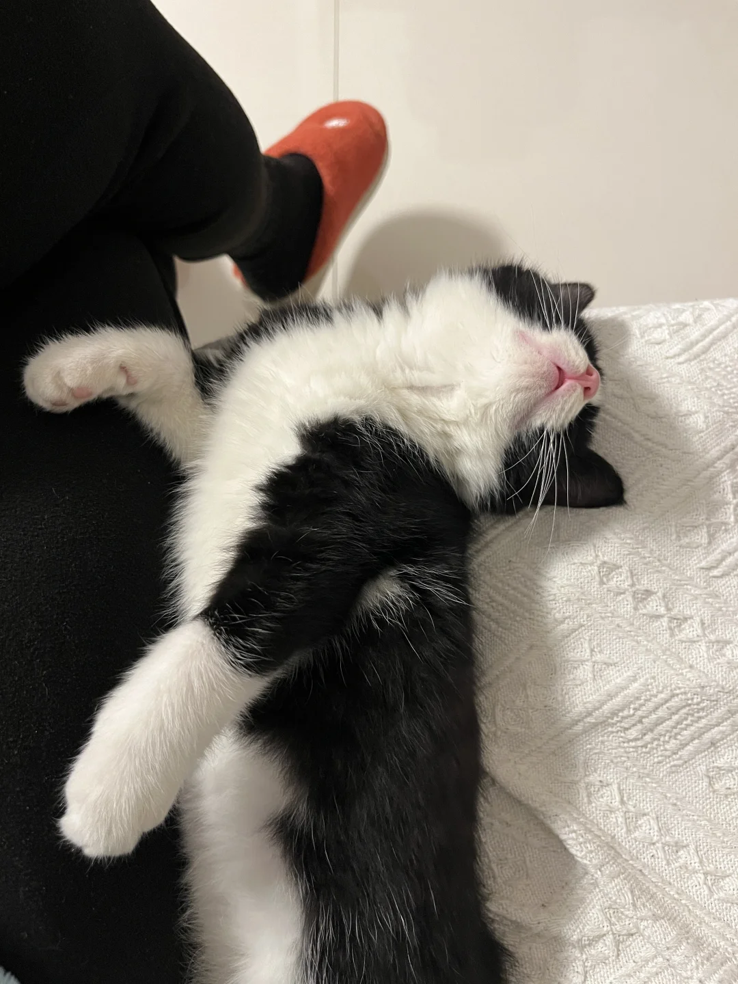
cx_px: 369
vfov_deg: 67.3
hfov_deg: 53.1
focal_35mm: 26
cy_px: 492
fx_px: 739
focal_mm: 5.1
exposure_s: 1/50
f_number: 1.6
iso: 400
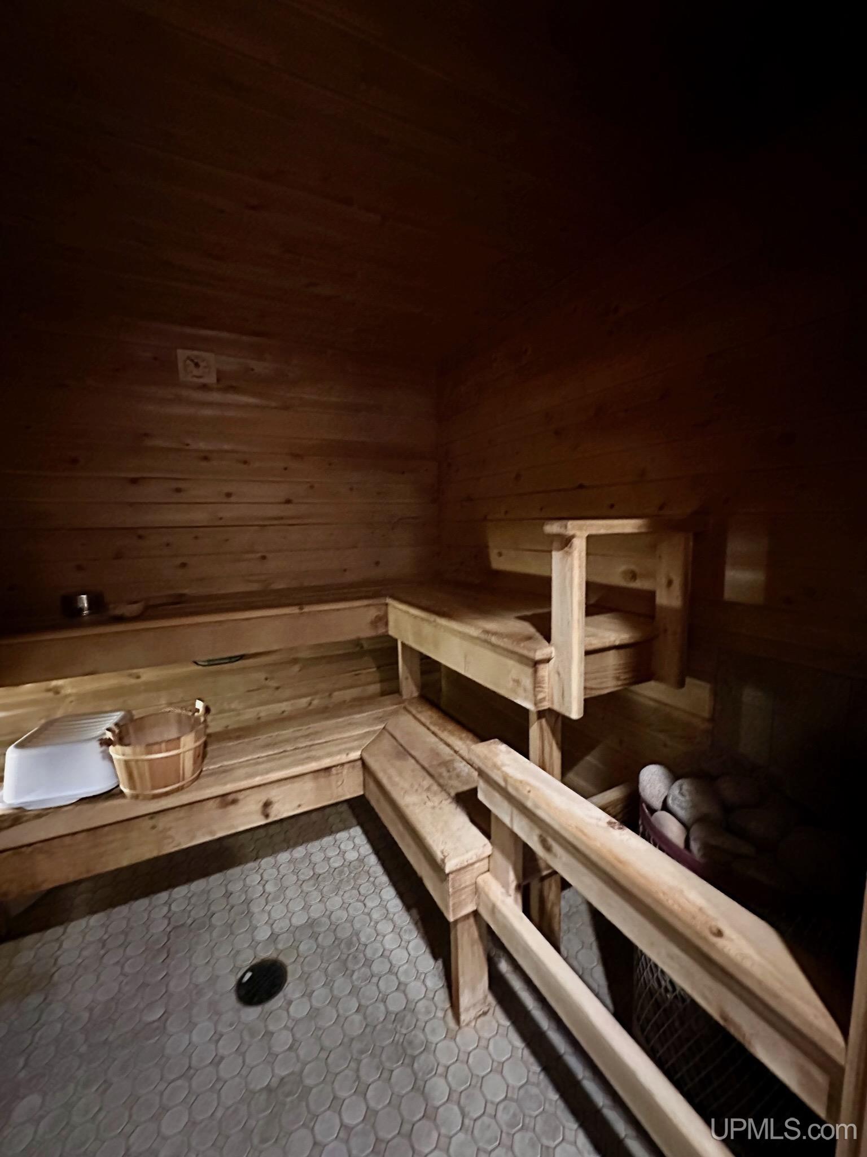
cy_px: 578
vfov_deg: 102.1
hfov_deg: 85.7
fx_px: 468
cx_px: 434
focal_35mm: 14
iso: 2000
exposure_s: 1/30
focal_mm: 2.22
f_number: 2.2
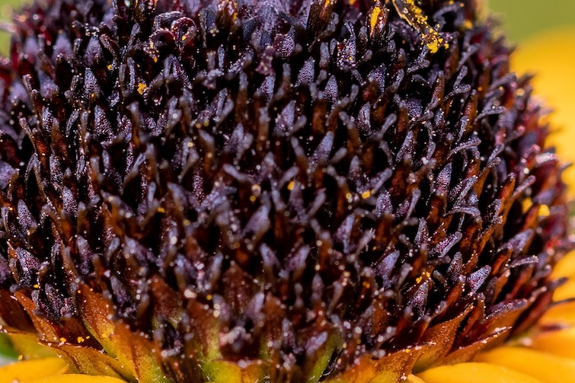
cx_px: 264
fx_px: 8330
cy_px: -16
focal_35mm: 522
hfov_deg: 4.0
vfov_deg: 2.6
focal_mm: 105
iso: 220
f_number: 8
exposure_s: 1/250
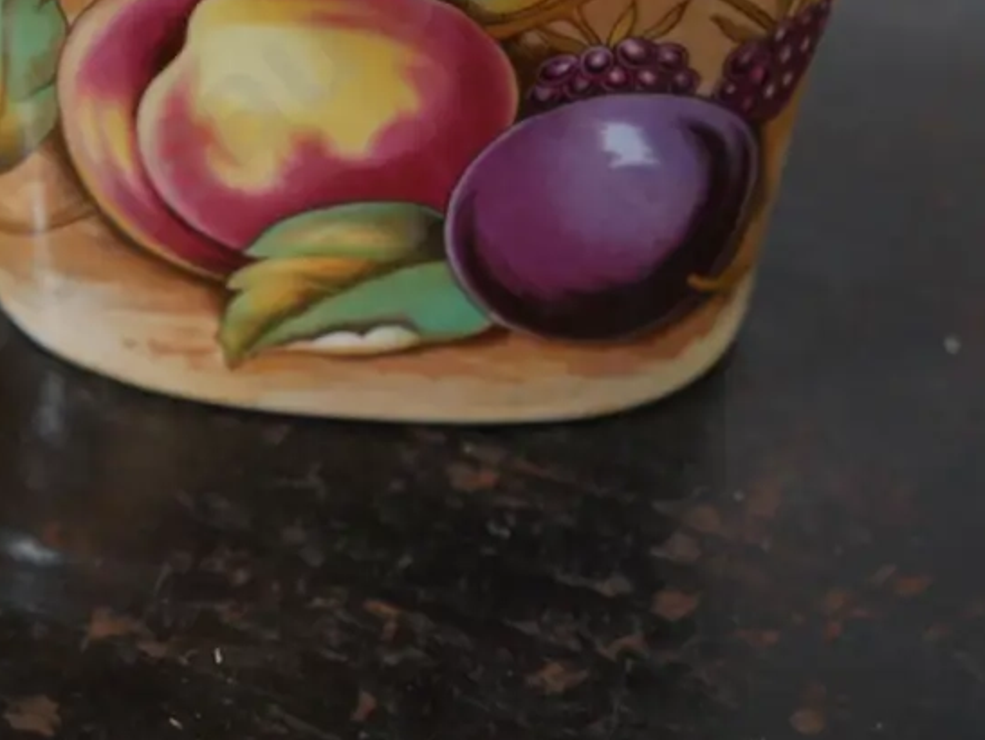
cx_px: 327
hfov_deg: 25.8
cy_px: 50
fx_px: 2135
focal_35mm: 75
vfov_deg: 19.2
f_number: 4.5
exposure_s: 1/60
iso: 800
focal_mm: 20
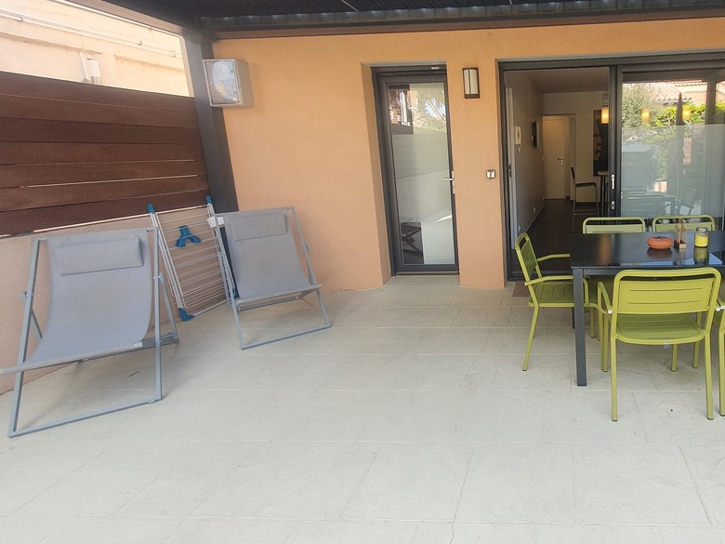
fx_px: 419
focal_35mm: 20
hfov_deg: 77.1
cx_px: 522
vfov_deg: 65.8
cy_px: 243
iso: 50
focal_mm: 1.8
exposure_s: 1/100
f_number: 2.2
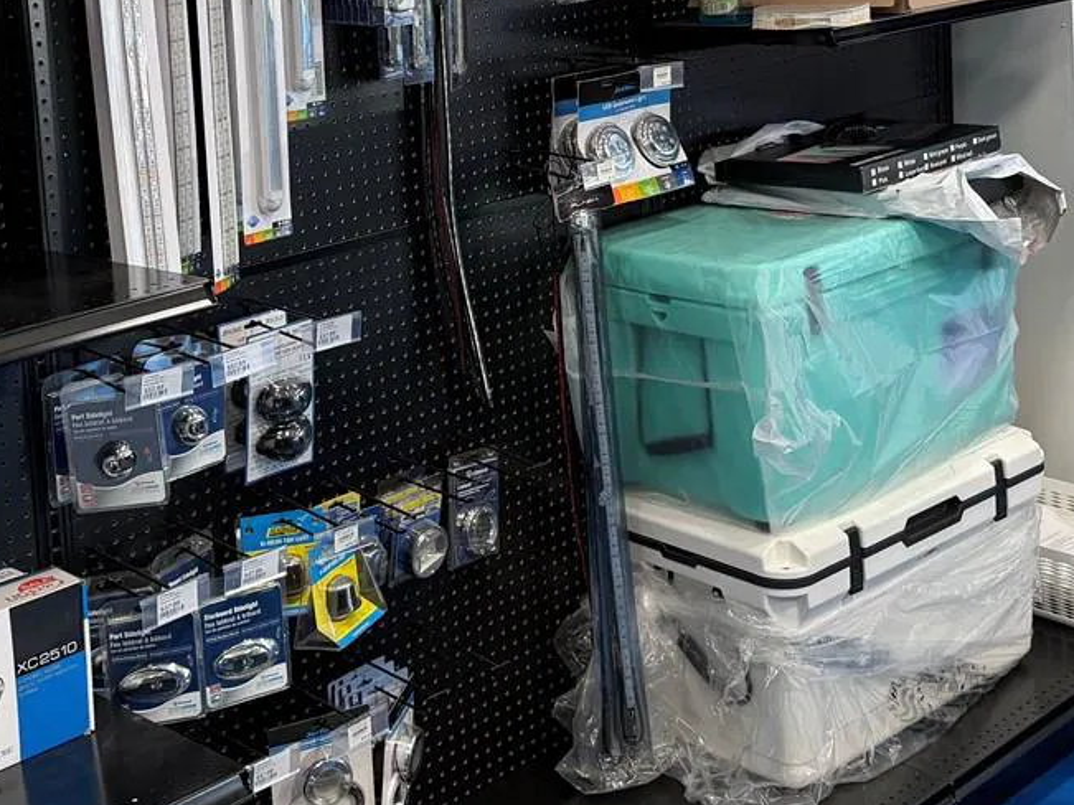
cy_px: 18
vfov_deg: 23.8
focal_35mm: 59
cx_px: 467
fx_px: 1830
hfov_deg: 32.7
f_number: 1.78
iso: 160
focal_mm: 6.76
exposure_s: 1/120
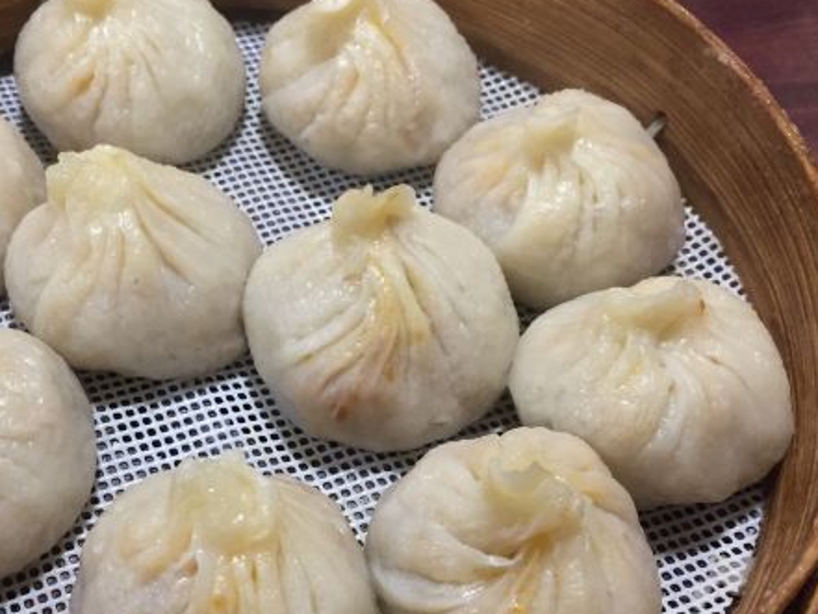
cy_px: 387
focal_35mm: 46
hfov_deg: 40.6
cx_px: 262
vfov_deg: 31.4
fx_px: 1087
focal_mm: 4.15
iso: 200
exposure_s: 1/33
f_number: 2.2
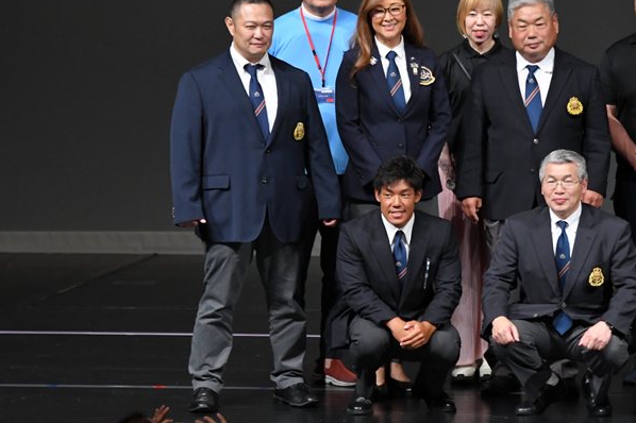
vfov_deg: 3.9
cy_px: 162
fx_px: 6180
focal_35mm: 350
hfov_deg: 5.9
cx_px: 399
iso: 3200
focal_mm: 180
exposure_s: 1/400
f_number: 5.6
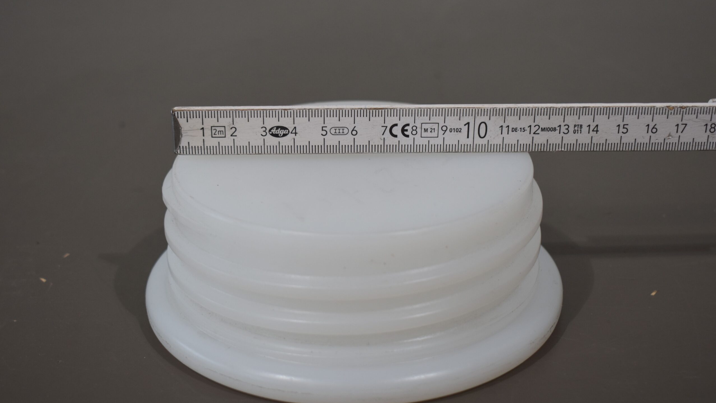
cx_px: 359
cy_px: 219
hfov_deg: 34.9
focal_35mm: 60
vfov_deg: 20.0
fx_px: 1139
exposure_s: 1/125
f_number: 5.6
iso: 320
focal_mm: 38
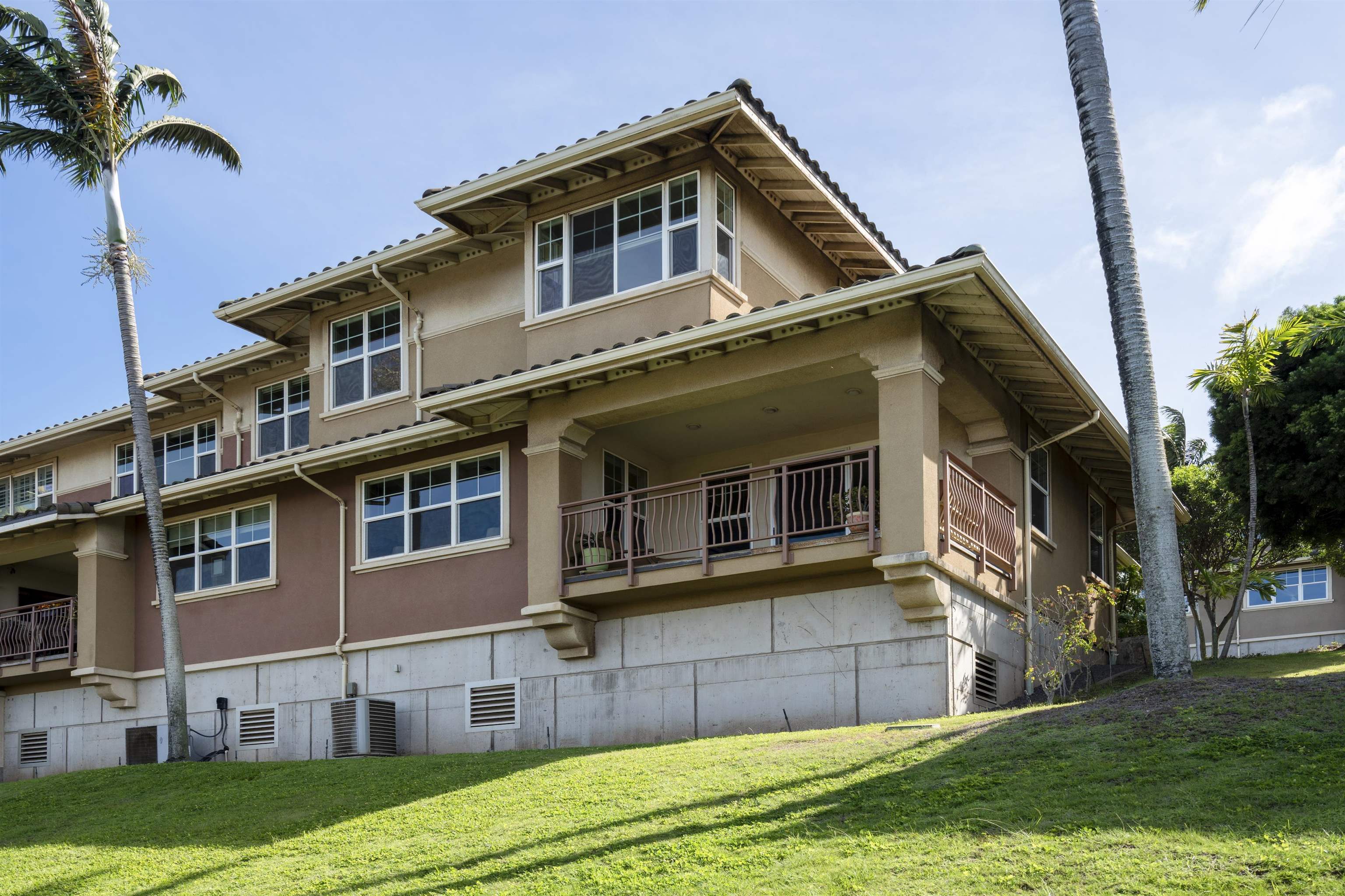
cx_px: 672
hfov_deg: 58.7
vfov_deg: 41.1
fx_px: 1195
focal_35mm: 32
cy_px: 448
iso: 100
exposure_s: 1/125
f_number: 8
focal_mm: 32
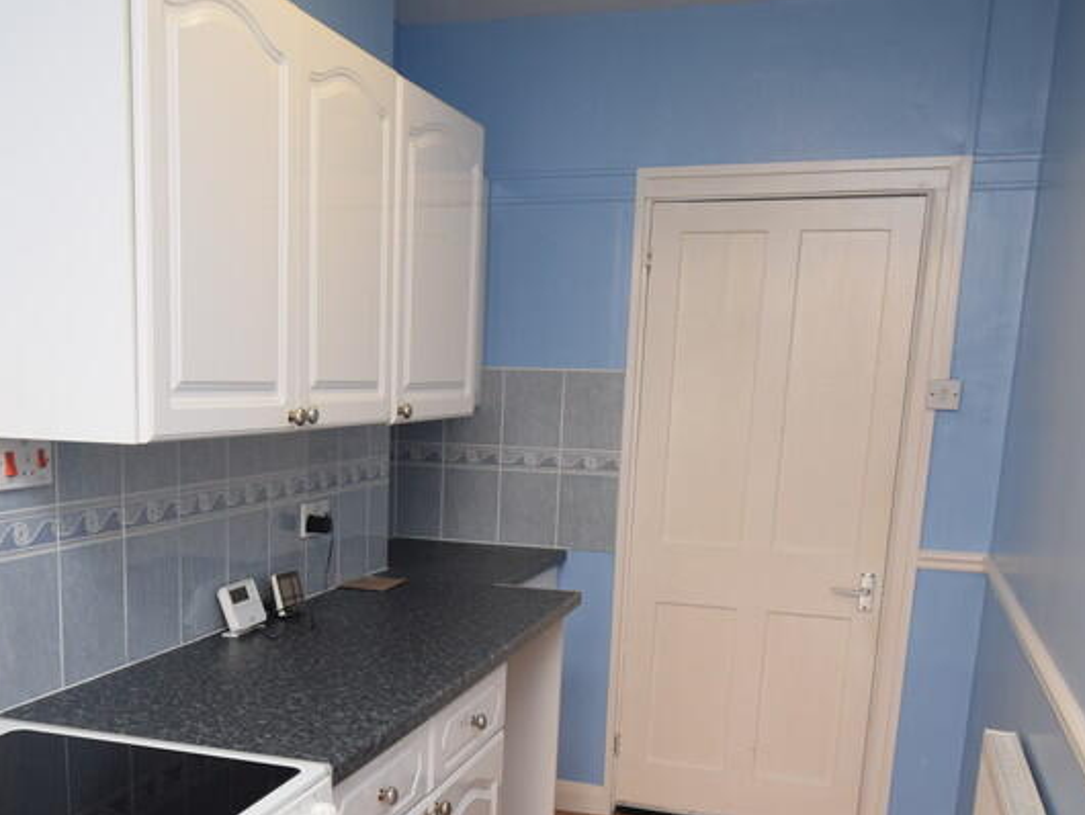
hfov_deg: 47.4
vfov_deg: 35.7
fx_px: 1223
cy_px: 650
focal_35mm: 39
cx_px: 409
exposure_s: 1/60
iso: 400
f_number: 5
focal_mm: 14
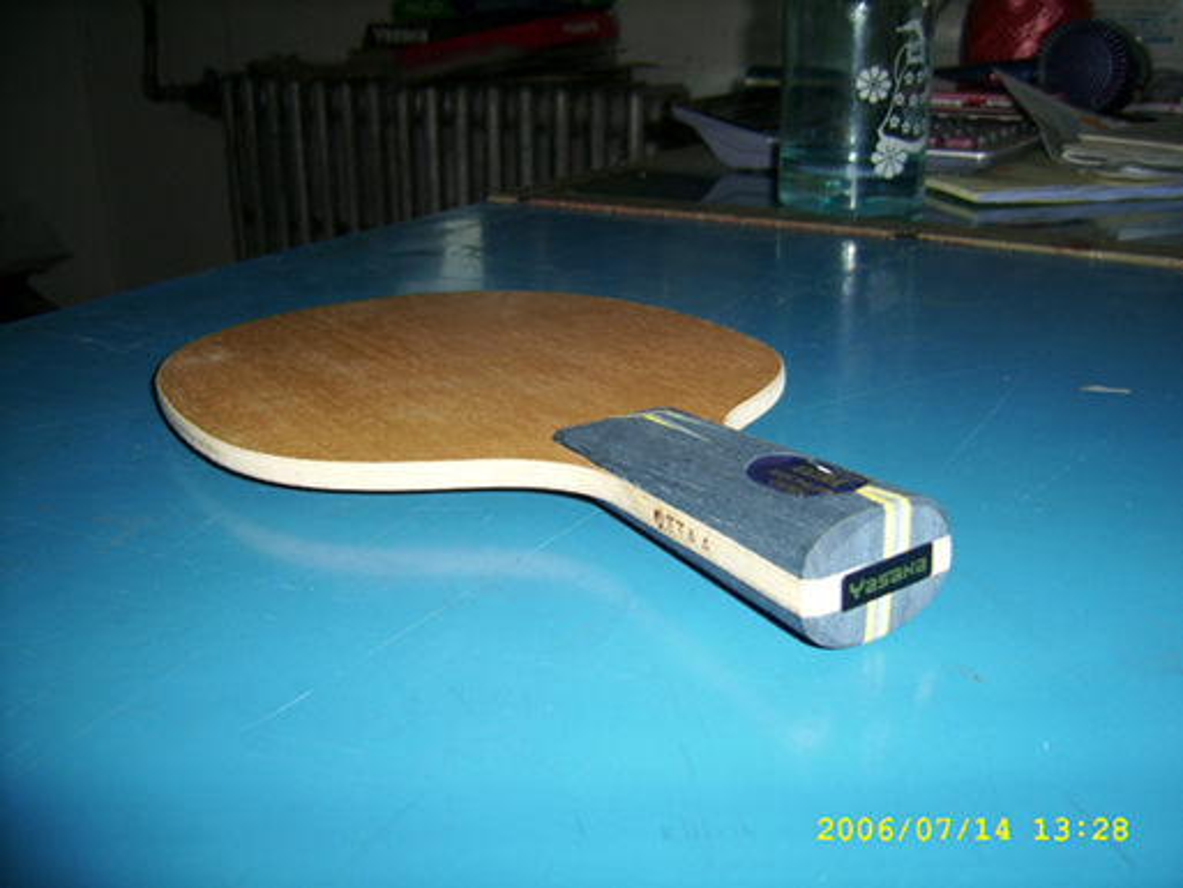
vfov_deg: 40.7
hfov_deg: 52.6
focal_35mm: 35
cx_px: 592
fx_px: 1196
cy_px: 444
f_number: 2.8
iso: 50
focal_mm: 5.95
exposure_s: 1/30
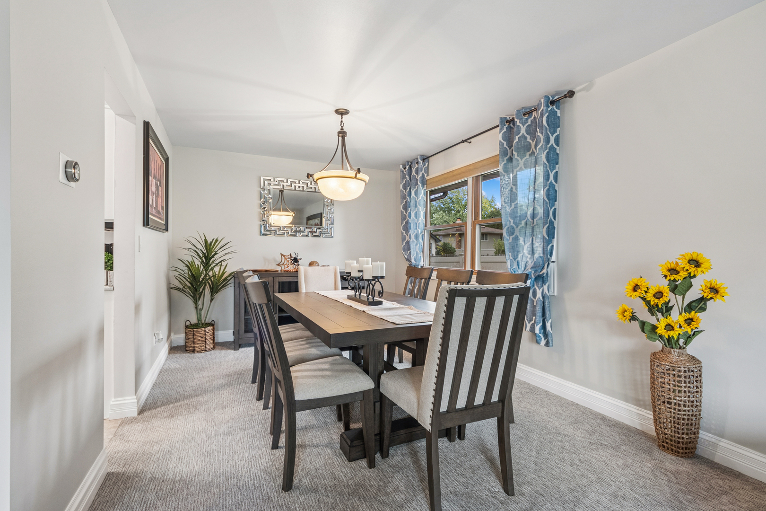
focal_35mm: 15
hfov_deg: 100.4
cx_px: 383
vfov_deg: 77.3
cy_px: 256
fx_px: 319
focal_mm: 10
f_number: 8
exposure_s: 1/20
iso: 250
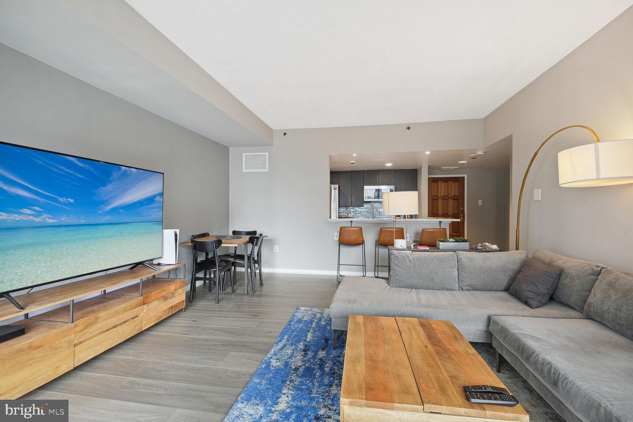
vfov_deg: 73.7
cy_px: 211
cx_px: 316
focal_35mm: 16
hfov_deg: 96.7
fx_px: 281
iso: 200
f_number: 8
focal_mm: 16
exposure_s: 1/8
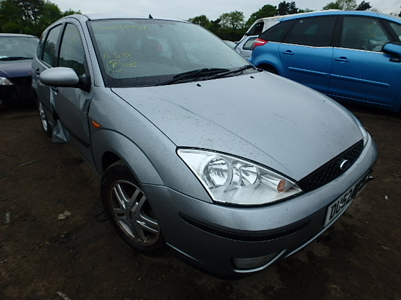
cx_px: 200
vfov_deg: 63.4
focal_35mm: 21
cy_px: 150
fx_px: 243
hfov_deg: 79.0
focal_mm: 3.7
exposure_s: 1/400
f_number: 3.5
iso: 125
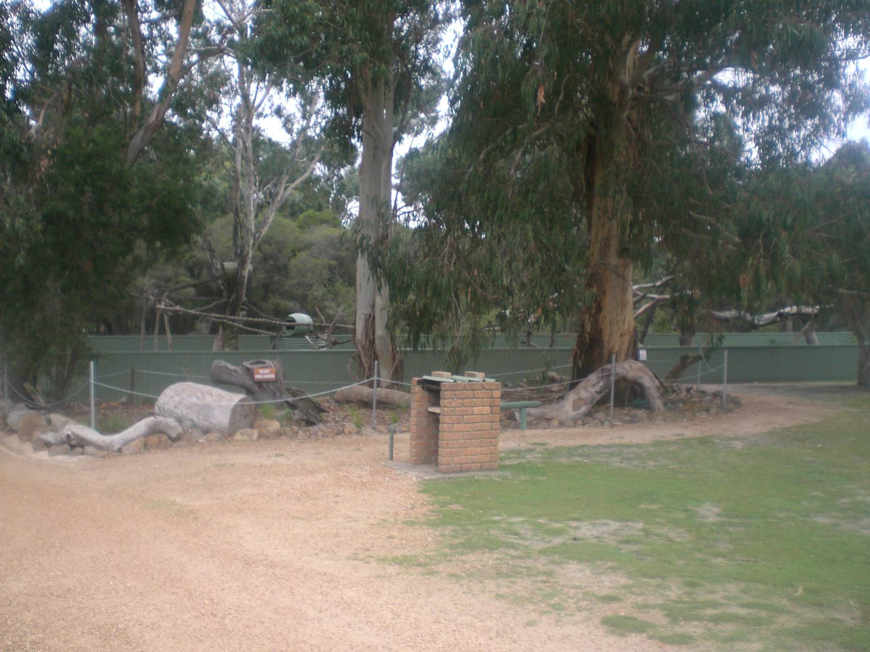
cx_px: 435
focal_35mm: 38
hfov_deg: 49.0
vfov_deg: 37.7
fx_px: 955
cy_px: 326
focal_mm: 6.3
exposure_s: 1/125
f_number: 3.1
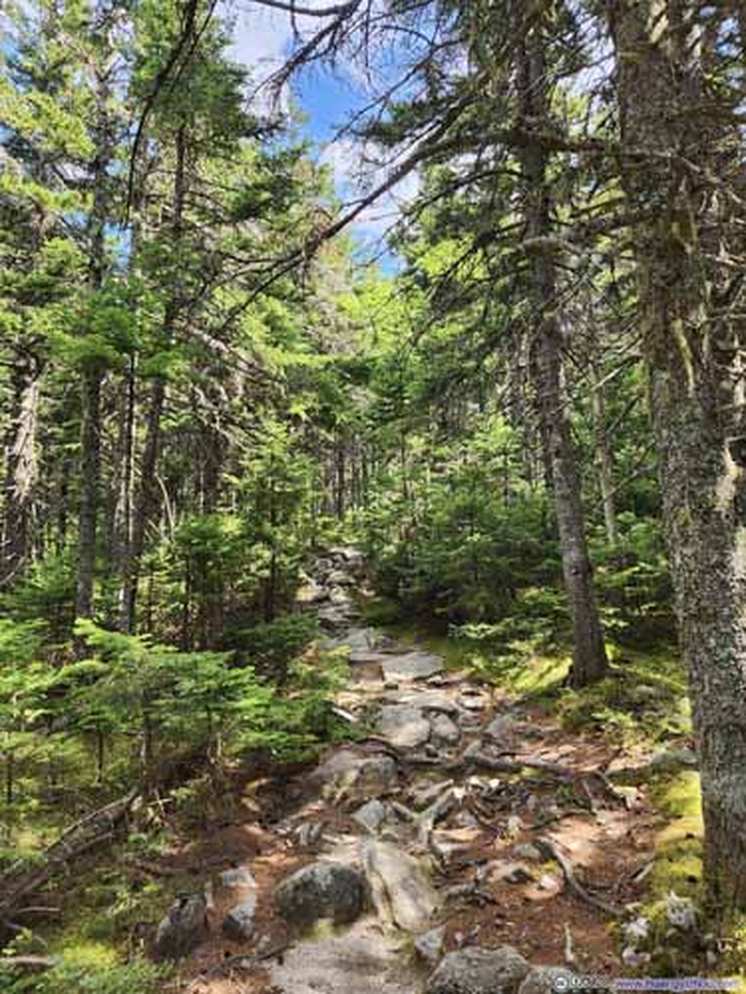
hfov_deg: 58.9
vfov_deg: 73.9
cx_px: 373
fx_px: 661
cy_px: 497
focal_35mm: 23
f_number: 1.8
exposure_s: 1/180
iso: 20
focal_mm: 5.4
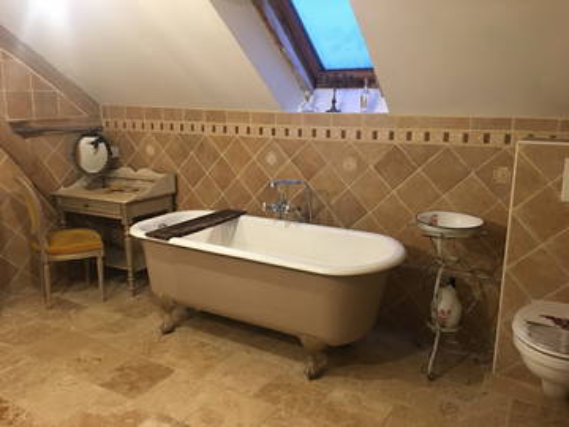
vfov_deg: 48.2
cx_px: 284
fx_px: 477
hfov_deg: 61.7
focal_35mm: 29
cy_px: 214
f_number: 2.2
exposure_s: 1/8
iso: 125
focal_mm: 4.15
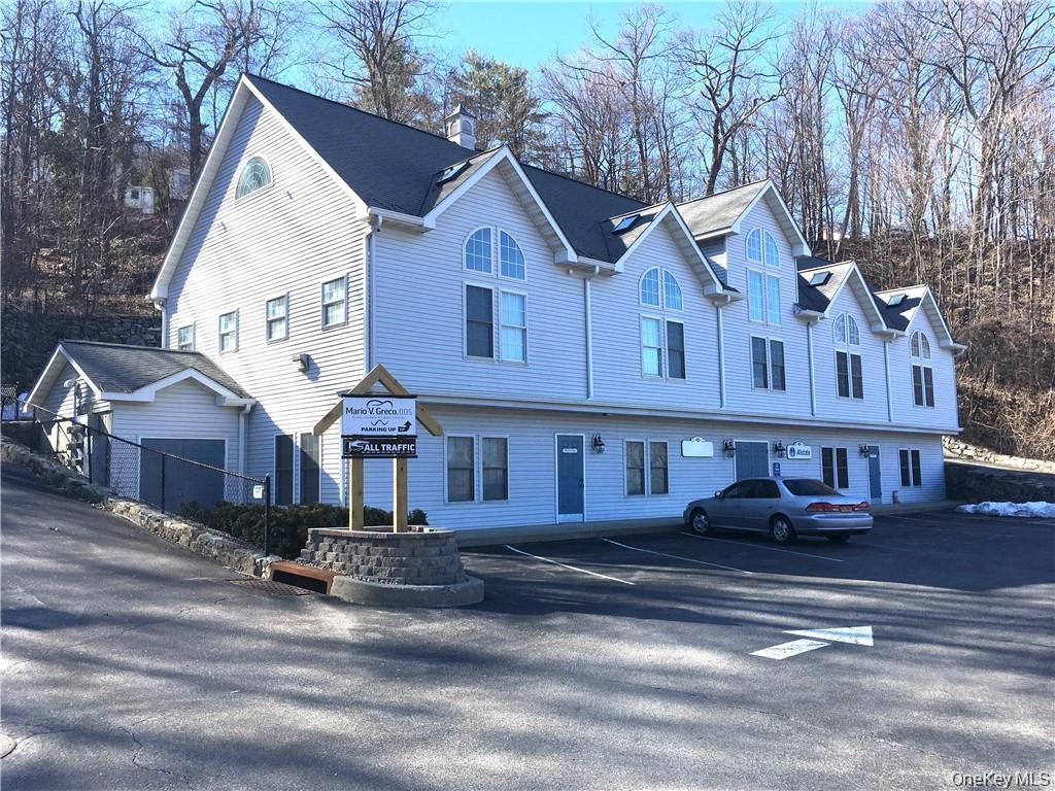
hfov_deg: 61.7
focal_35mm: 29
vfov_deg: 48.2
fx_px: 884
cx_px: 528
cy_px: 396
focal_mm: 4.15
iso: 25
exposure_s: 1/641
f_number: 2.2
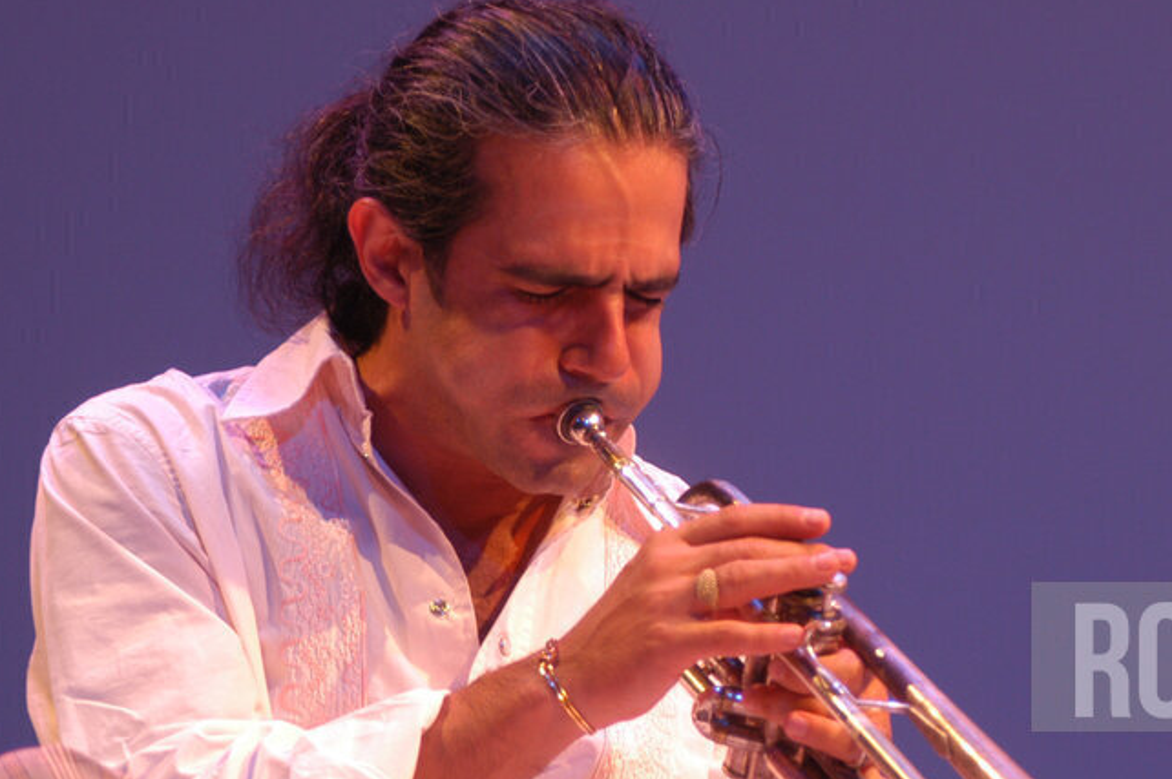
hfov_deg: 6.0
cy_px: 547
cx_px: 627
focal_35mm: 342
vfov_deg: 4.0
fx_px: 11120
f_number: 2.8
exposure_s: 1/30
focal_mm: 135
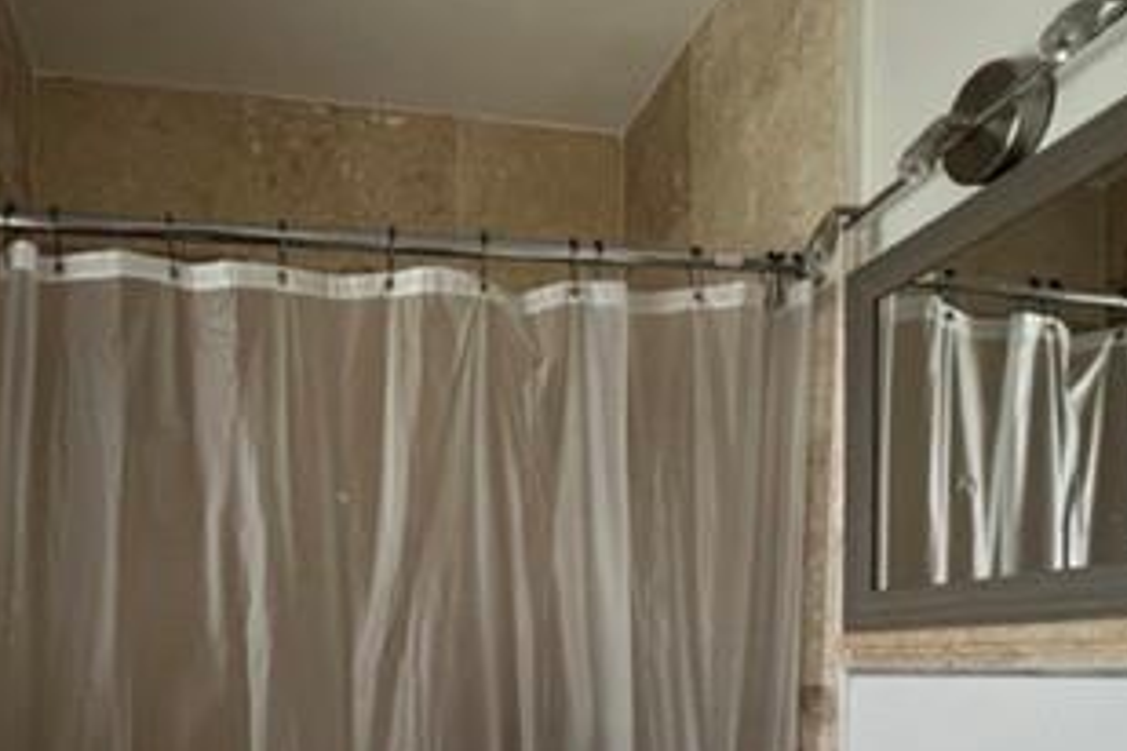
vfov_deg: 42.5
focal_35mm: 28
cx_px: 394
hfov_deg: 64.1
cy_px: 678
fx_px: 876
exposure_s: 1/60
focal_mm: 1.57
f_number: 1.8
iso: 320
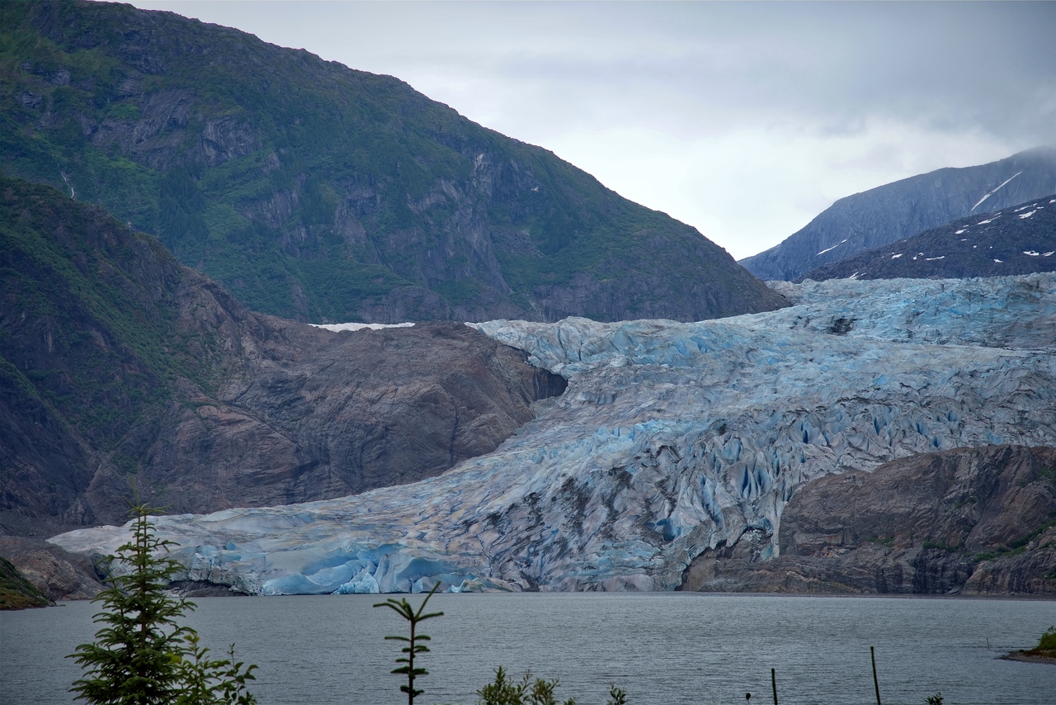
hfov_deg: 17.1
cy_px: 352
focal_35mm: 120
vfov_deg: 11.4
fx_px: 3521
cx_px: 528
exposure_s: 1/250
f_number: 7.1
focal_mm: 120
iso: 100
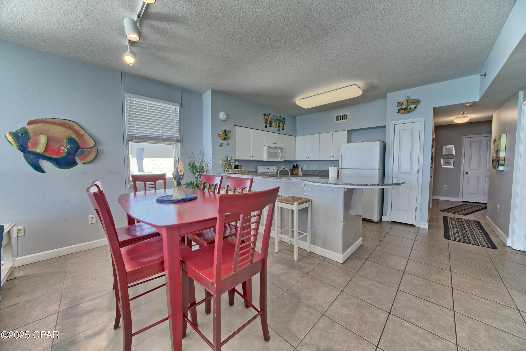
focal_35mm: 12
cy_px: 176
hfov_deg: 112.6
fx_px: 175
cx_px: 263
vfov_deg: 90.0
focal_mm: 12
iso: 500
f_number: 8
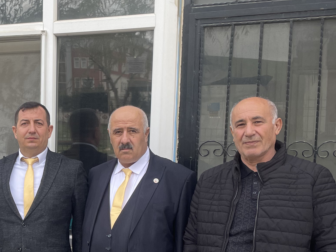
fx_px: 660
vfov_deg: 21.3
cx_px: 17
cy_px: 204
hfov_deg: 27.3
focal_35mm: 68
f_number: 1.6
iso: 32
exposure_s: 1/346
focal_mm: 4.2
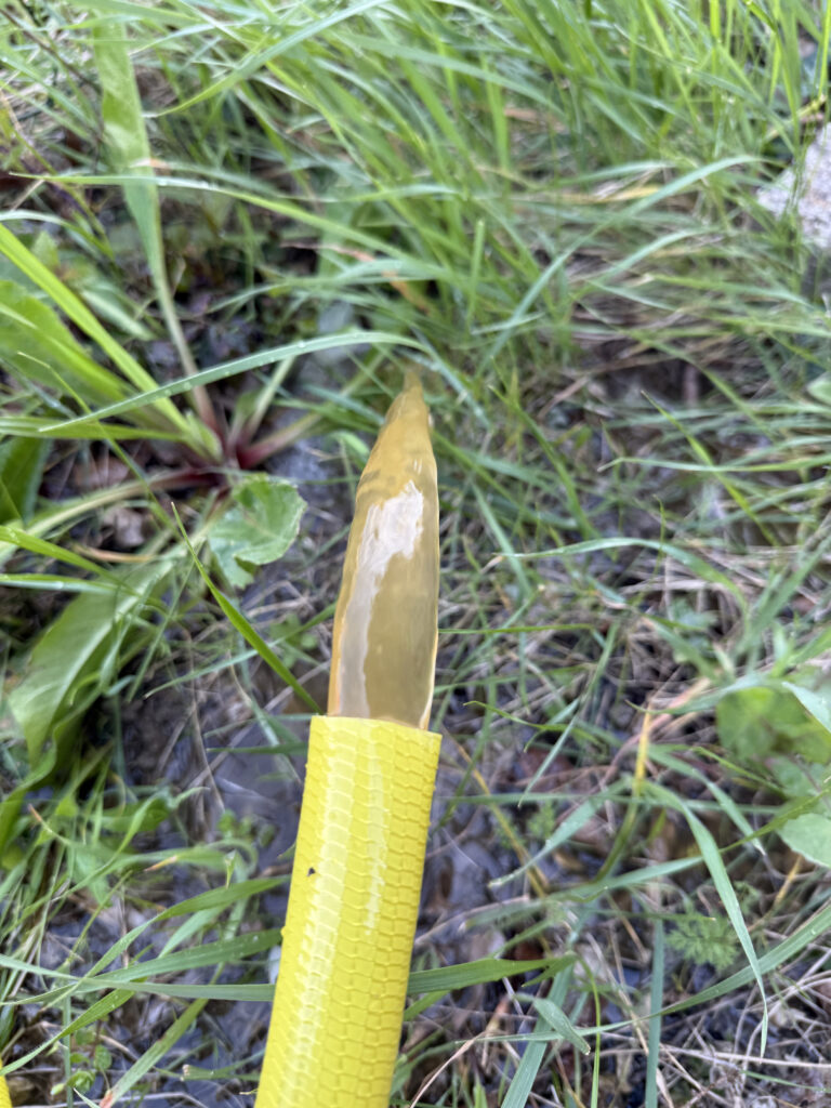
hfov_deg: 56.8
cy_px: 554
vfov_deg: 71.6
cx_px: 416
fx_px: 768
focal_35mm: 24
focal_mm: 6.76
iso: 64
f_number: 1.78
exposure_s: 1/128
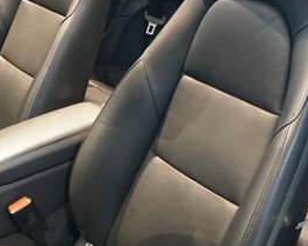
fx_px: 620
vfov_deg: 22.4
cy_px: 160
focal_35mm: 68
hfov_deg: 27.8
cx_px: 123
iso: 2000
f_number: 4
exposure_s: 1/20
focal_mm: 14
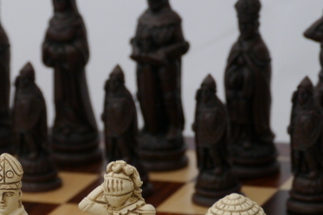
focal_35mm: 299
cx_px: 40
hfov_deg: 6.9
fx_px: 2684
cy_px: 180
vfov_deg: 4.6
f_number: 5.7
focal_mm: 67
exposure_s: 1/125
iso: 800
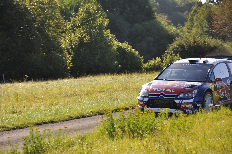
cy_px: 77
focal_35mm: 158
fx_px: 1014
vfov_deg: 8.7
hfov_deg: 13.1
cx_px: 116
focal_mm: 105
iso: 200
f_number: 6.3
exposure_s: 1/640
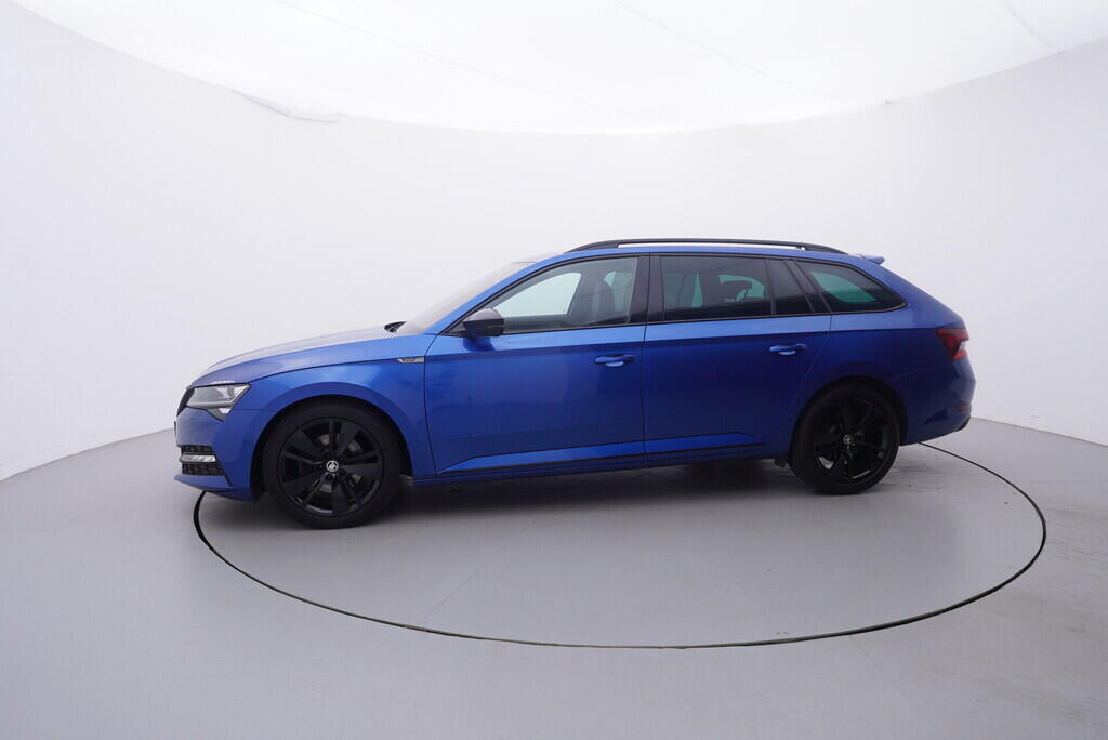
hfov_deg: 77.3
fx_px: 693
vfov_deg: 56.2
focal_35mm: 22
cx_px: 554
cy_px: 370
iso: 200
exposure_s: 1/80
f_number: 5
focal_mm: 15
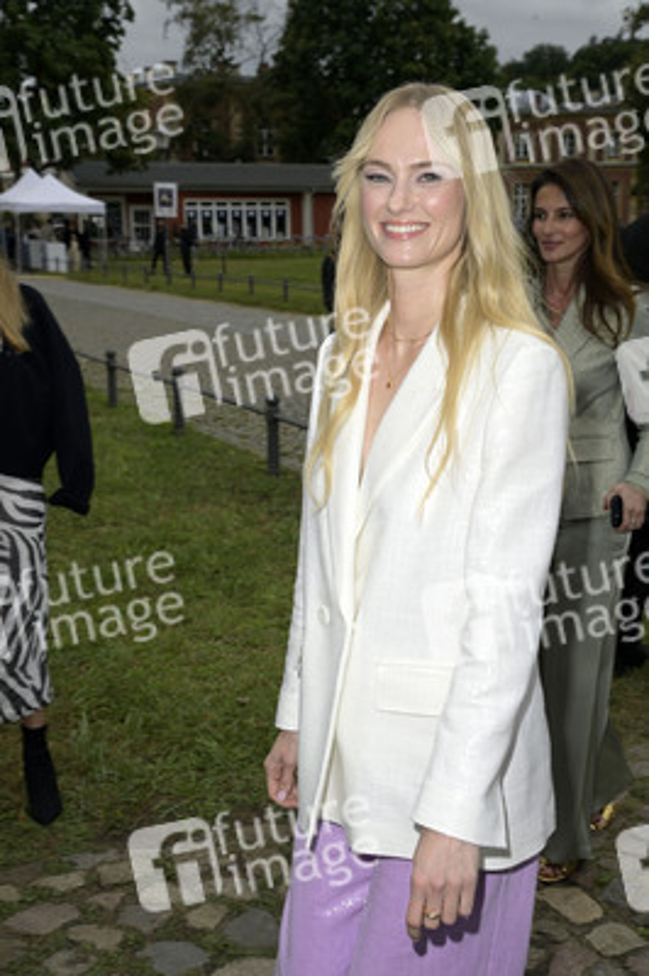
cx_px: 324
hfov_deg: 26.9
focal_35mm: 50
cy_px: 488
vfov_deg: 39.6
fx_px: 1354
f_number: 8
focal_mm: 50
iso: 250
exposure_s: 1/200
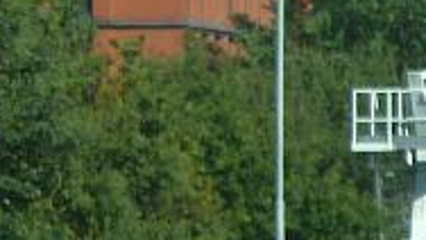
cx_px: -247
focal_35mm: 872
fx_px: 9856
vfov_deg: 1.4
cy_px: -532
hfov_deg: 2.5
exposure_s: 1/320
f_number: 4.5
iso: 80
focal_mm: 24.1
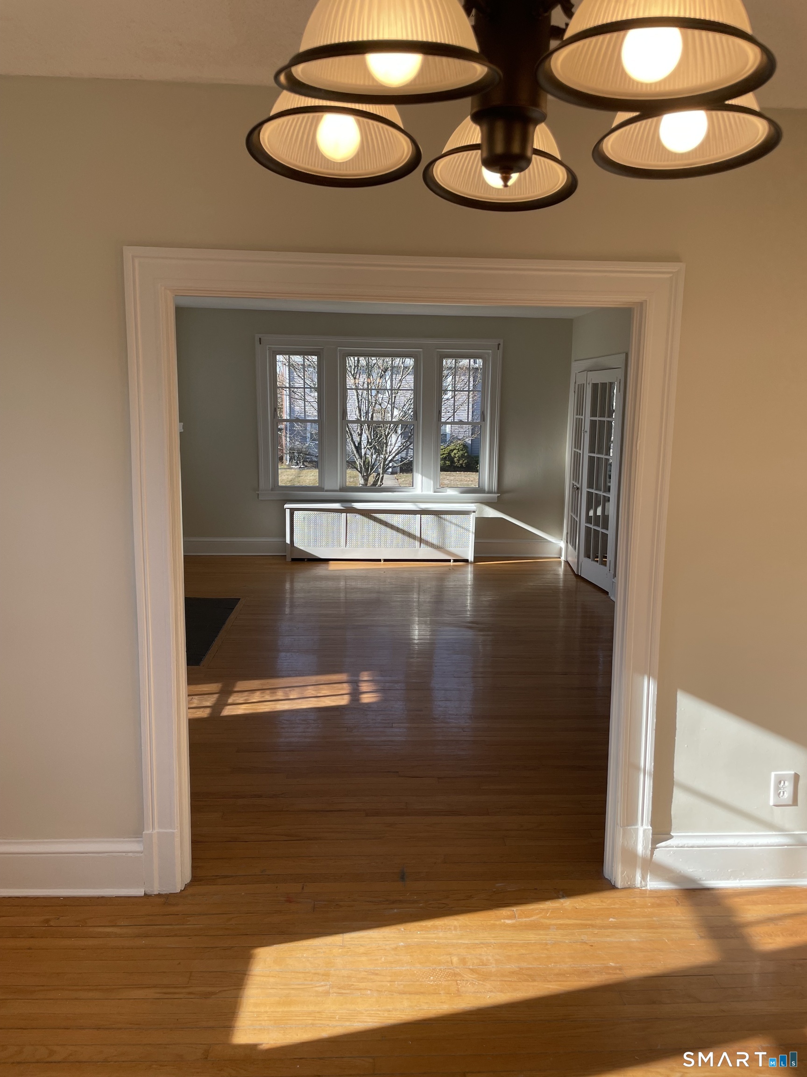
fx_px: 808
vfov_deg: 67.3
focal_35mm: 26
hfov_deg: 53.1
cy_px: 538
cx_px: 404
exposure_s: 1/469
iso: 32
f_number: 1.6
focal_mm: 4.2
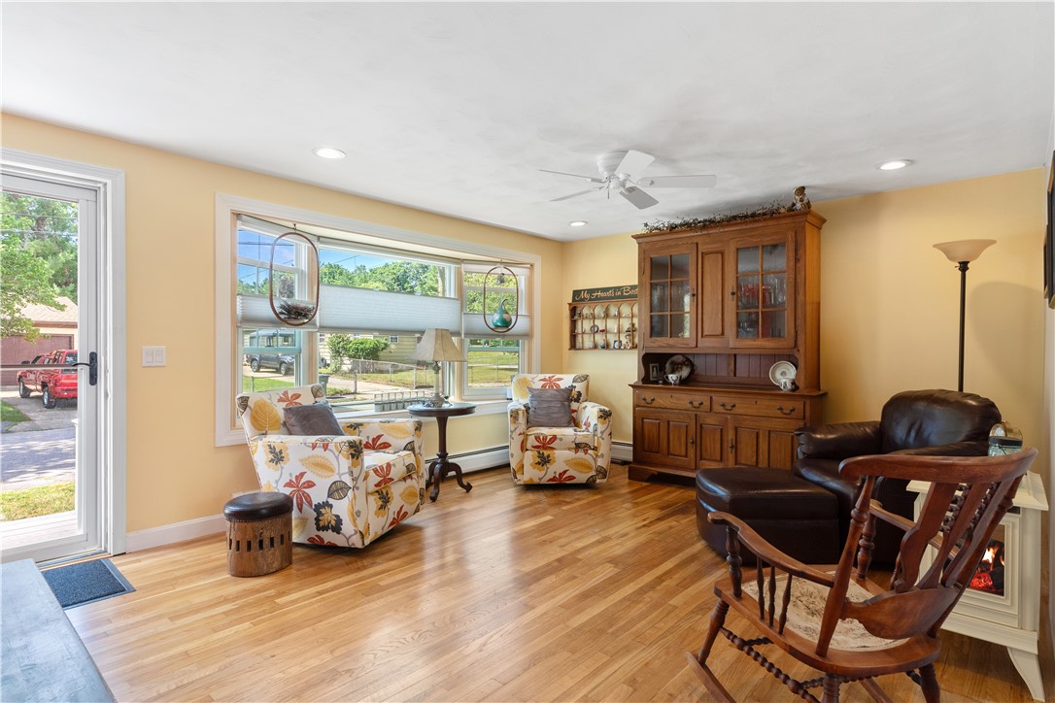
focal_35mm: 18
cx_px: 528
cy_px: 352
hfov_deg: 90.0
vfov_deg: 67.4
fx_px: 527
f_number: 7.1
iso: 320
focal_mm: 12
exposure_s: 1/25
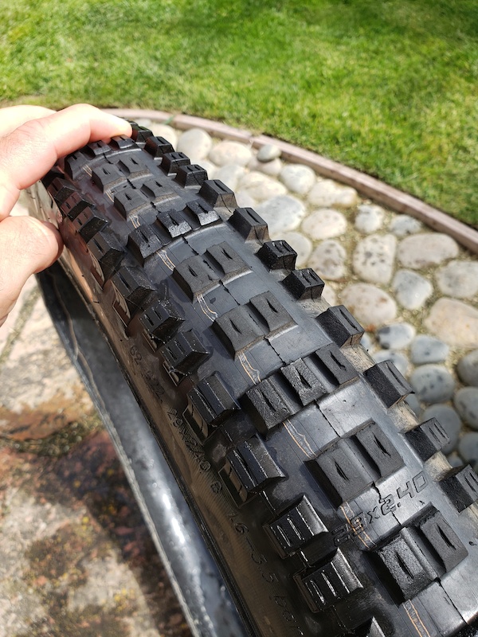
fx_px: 479
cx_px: 239
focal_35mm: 26
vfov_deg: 67.3
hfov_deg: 53.1
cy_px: 318
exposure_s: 1/459
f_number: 2.4
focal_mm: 4.3
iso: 50
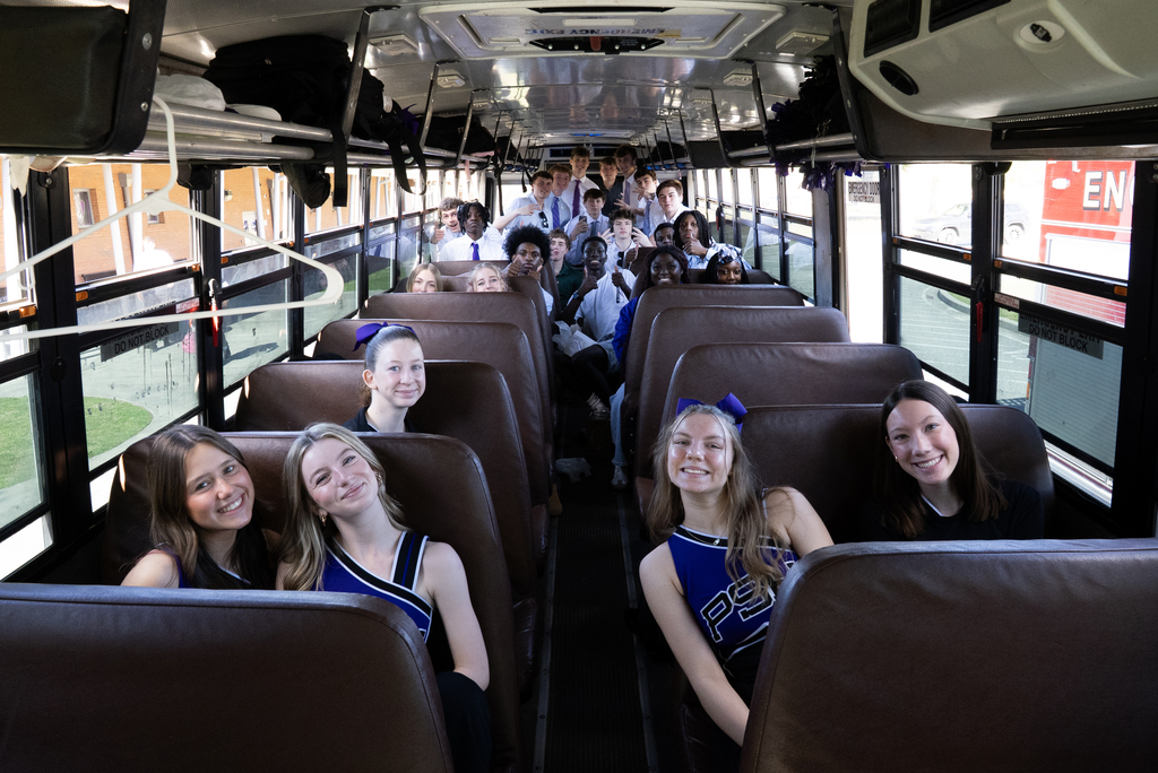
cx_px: 579
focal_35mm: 24
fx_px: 772
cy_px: 386
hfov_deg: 73.7
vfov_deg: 53.2
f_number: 13
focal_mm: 24
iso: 5000
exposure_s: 1/125
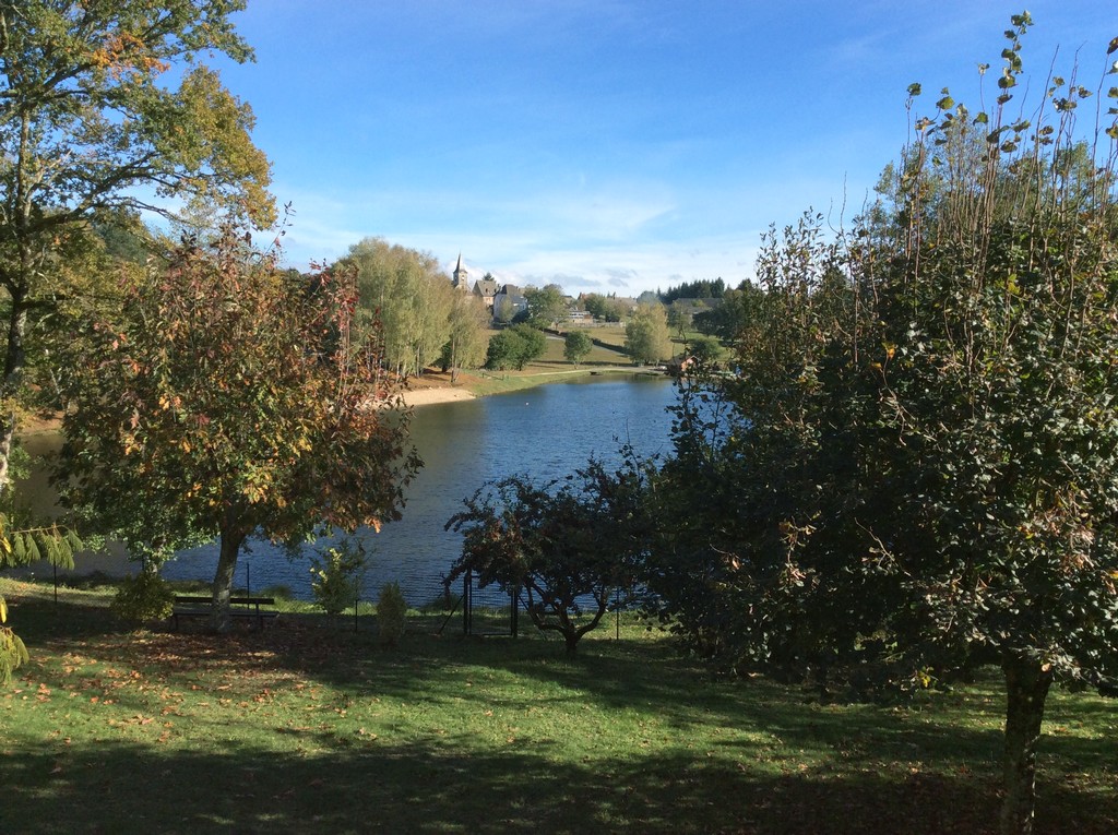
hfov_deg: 56.9
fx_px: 1032
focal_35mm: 32
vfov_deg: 44.1
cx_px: 559
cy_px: 418
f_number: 2.4
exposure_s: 1/1167
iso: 32
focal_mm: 3.3
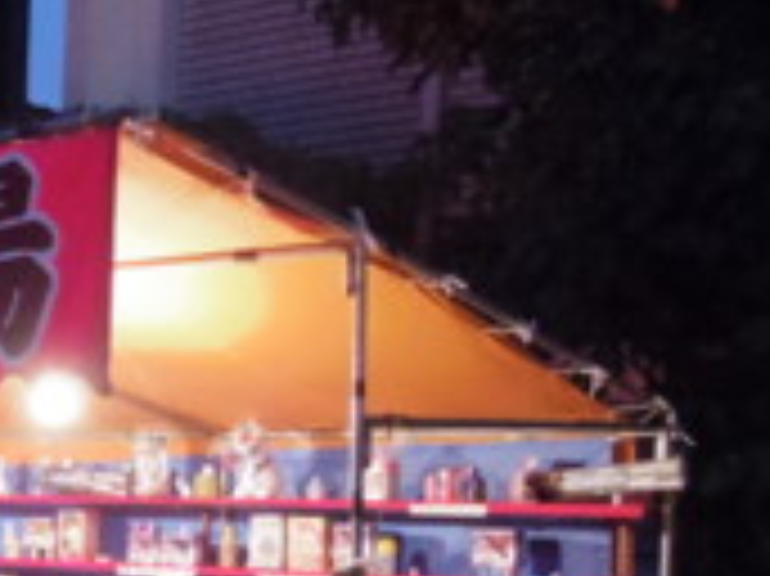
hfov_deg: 21.0
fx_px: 1934
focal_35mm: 87
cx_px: -153
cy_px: 567
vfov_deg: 16.6
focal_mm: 7.1
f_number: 3.2
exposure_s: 1/50
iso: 4000
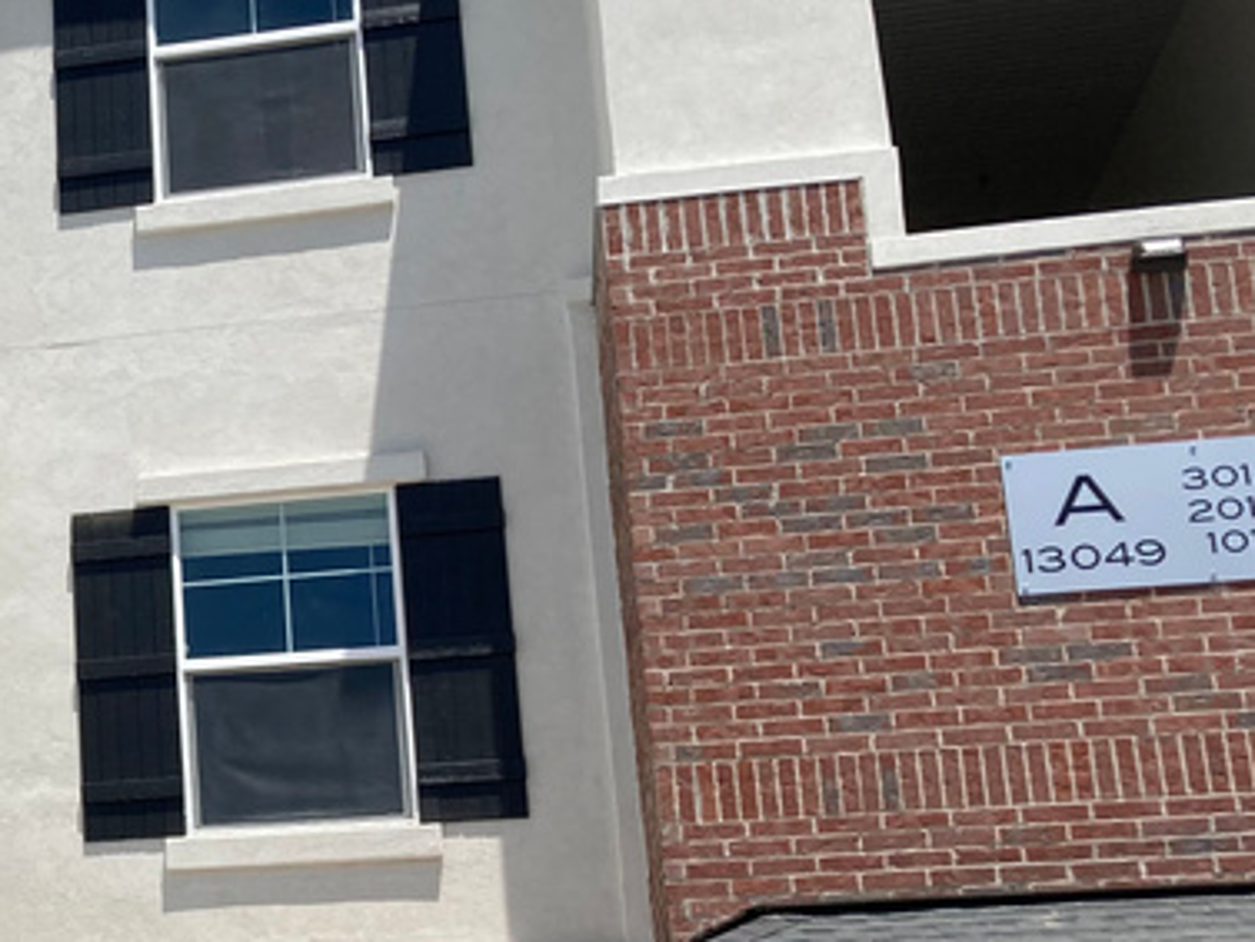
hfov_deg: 23.2
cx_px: -300
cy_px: 669
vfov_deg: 19.3
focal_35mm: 76
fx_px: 2756
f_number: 1.8
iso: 20
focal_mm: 3.99
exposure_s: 1/2433
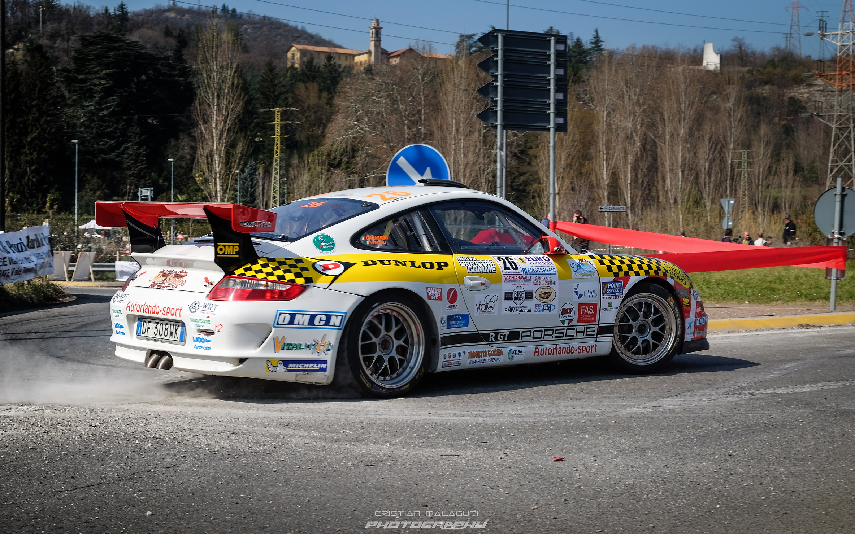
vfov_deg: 20.6
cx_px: 425
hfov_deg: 32.5
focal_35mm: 63
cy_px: 270
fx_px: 1468
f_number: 9
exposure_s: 1/500
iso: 200
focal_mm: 40.7
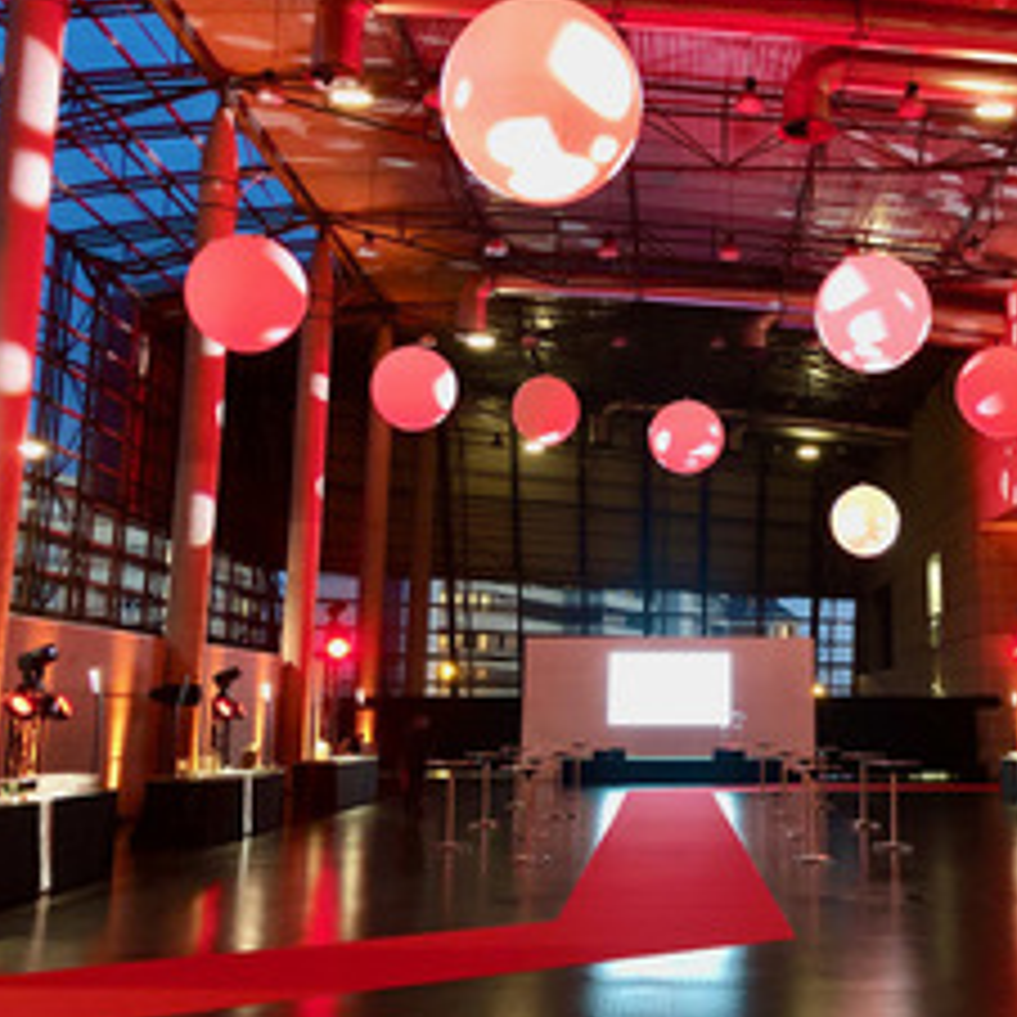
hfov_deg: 39.4
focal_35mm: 42
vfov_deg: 40.0
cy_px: 446
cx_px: 711
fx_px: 1396
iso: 80
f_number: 1.8
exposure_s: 1/8
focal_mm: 4
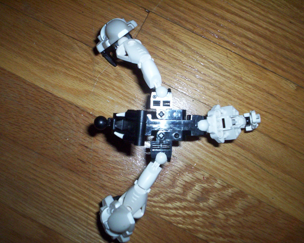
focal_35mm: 40
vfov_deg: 37.3
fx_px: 360
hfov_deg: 45.8
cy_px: 122
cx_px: 149
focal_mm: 4.99
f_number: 4.5
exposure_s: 1/60
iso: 140
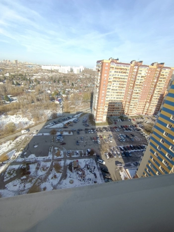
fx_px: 107
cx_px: 87
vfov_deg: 94.5
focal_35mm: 16
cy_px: 116
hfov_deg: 78.1
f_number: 2.2
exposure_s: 1/503
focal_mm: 1.65
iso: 100
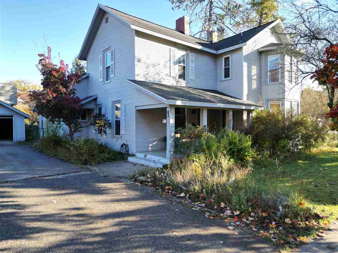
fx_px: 234
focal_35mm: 24
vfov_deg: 56.8
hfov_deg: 71.6
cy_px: 126
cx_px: 169
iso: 100
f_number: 1.7
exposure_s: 1/500
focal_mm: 6.72
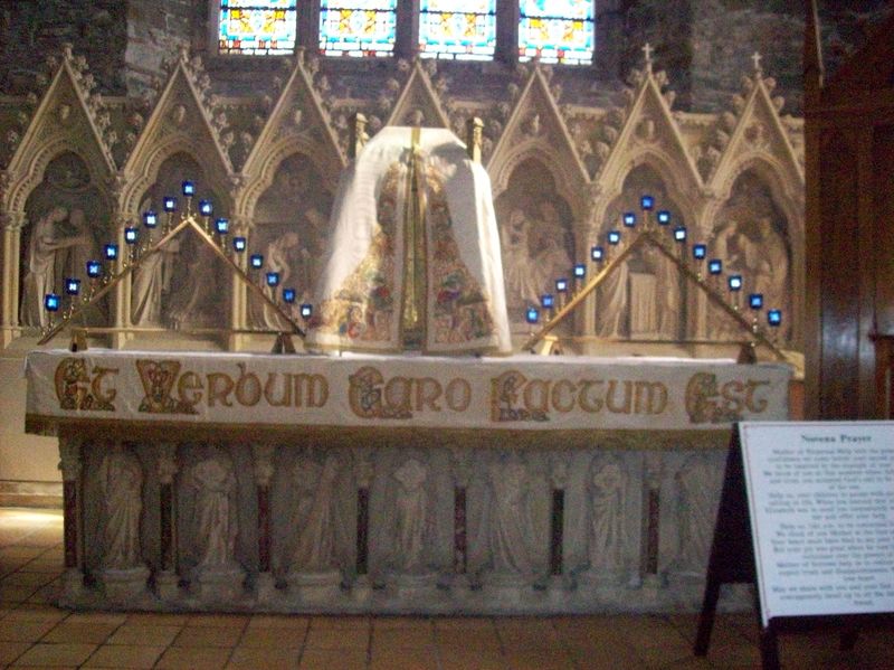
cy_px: 335
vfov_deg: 39.6
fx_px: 929
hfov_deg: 51.4
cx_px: 447
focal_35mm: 36
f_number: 2.7
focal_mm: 6
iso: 800
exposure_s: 1/128
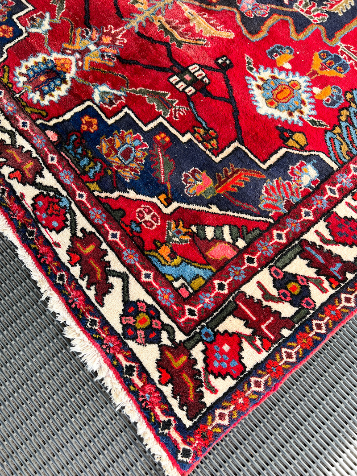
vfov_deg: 67.3
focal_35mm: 26
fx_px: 358
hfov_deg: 53.1
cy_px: 238
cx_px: 178
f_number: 1.5
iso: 50
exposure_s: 1/300
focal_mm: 5.7
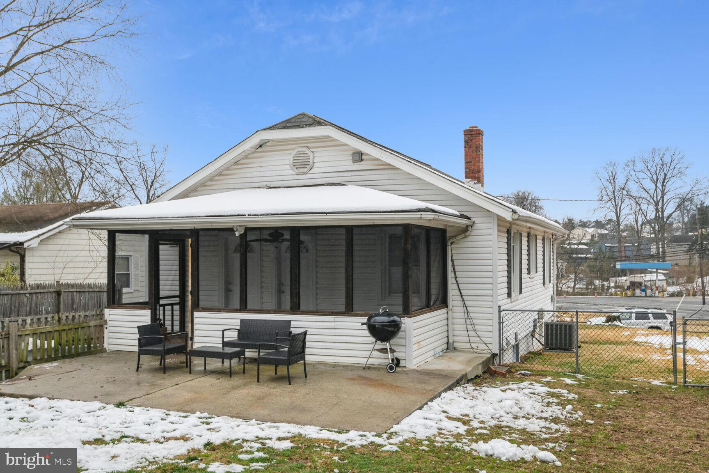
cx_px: 354
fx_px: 689
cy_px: 236
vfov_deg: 37.9
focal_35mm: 35
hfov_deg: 54.4
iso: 200
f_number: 8
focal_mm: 35
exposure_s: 1/400
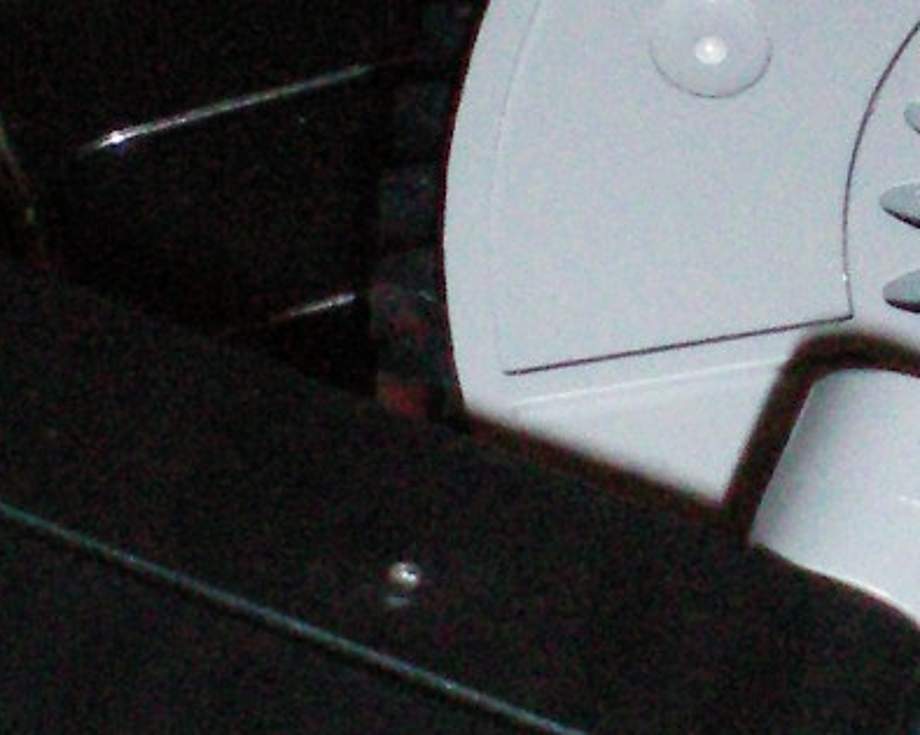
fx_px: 5254
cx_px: 1032
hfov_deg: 9.9
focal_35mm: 193
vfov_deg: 8.0
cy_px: 560
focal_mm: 6.3
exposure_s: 1/60
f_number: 4.6
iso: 400
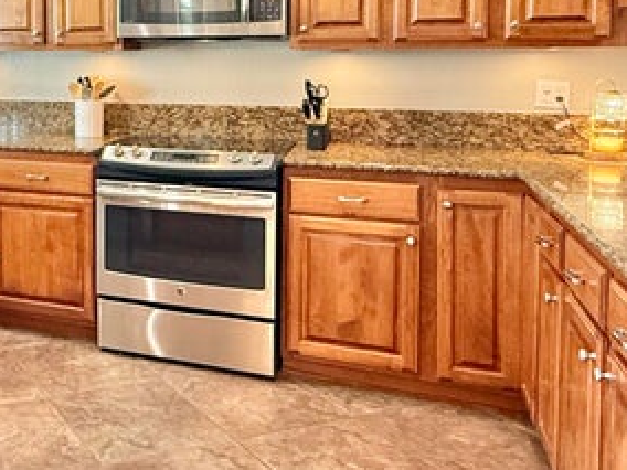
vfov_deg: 33.3
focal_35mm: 42
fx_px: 761
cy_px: 90
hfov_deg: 40.1
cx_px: 19
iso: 400
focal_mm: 2.22
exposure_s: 1/60
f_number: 2.2
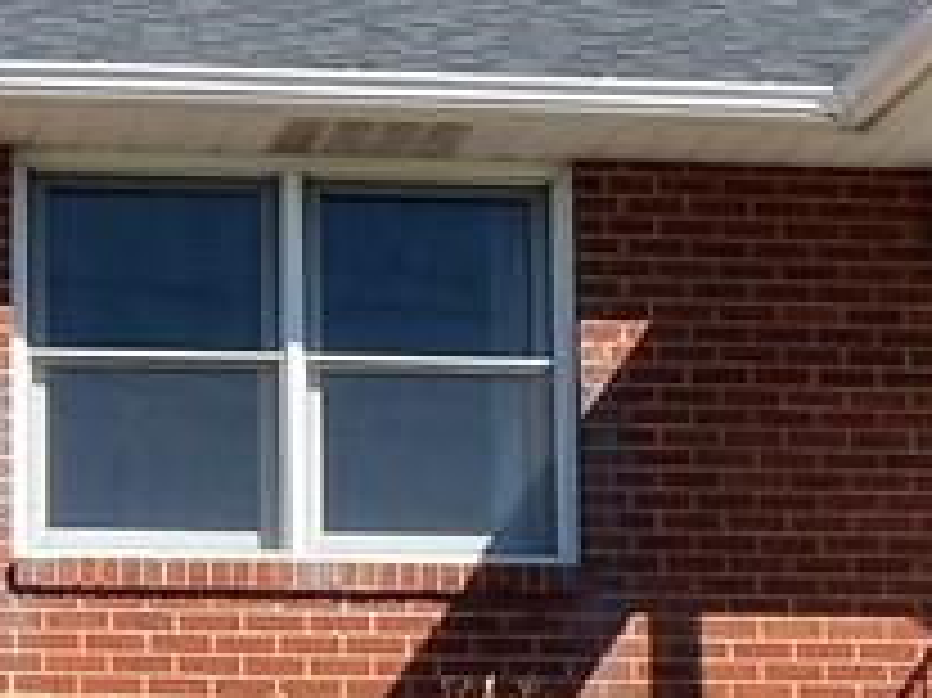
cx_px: 41
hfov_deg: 10.7
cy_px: 743
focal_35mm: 183
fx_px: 4924
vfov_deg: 8.1
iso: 64
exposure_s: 1/125
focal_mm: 6.7
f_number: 9.2
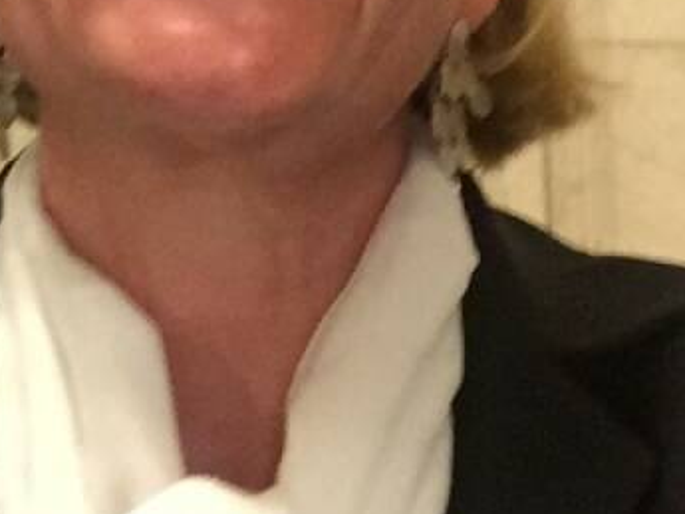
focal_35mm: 92
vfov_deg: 15.5
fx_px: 1821
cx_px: 306
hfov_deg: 21.3
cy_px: -93
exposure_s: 1/17
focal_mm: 2.65
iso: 500
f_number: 2.2
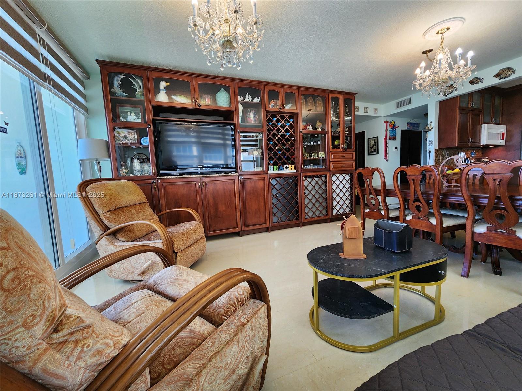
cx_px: 261
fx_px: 196
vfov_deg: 89.9
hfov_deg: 106.2
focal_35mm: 13
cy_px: 196
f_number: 2.2
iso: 160
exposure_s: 1/60
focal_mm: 2.2
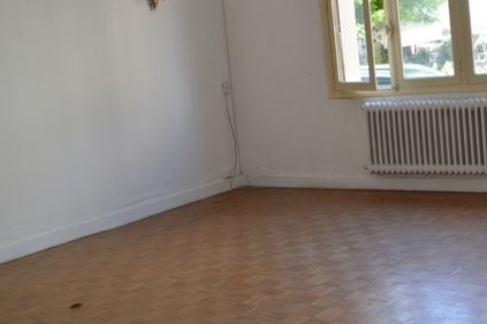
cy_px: 106
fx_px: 676
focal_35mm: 50
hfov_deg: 38.1
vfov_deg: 26.8
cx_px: 395
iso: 400
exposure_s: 1/100
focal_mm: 20
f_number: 5
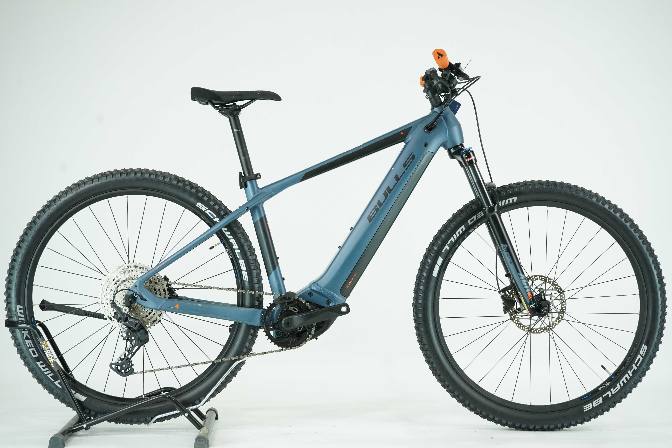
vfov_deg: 25.1
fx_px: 1008
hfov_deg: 36.9
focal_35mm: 54
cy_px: 224
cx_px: 336
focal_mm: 54
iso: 2500
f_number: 6.3
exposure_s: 1/200
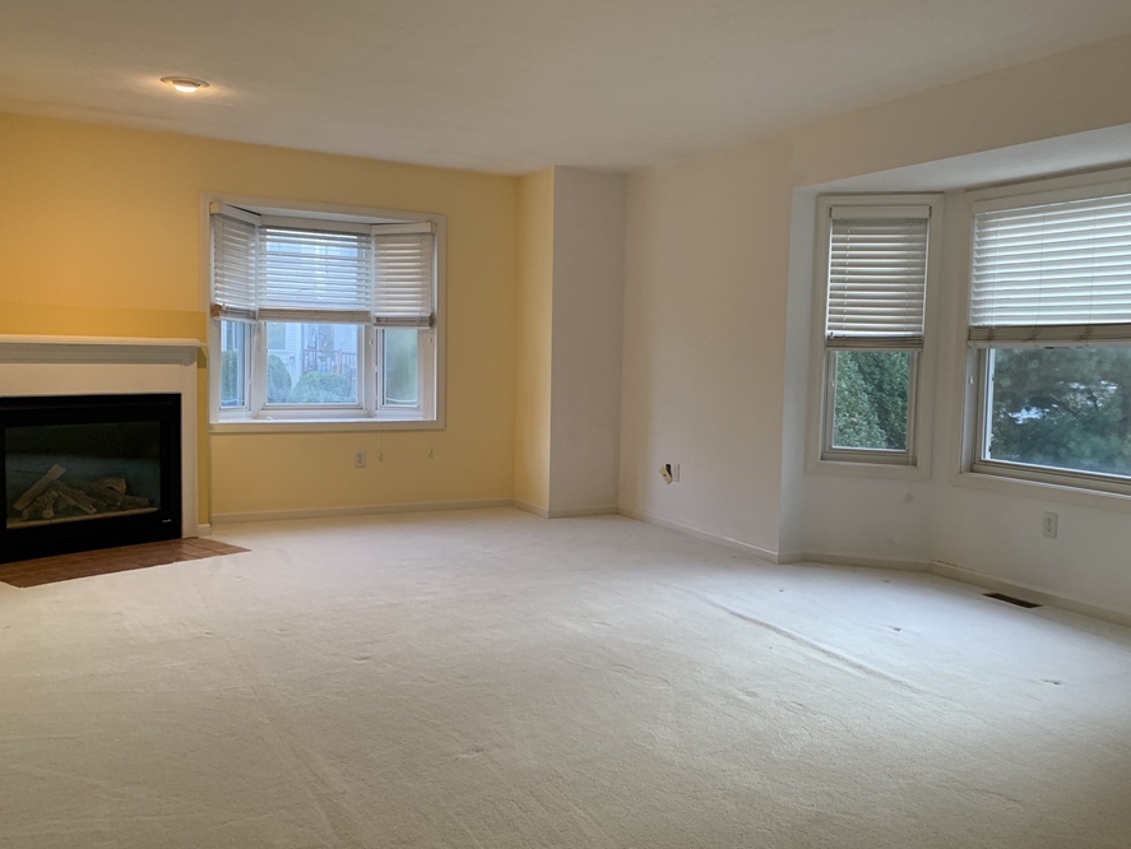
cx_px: 632
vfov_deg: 46.8
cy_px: 431
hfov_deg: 59.8
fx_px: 981
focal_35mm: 30
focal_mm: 4.25
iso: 125
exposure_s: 1/60
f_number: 1.8
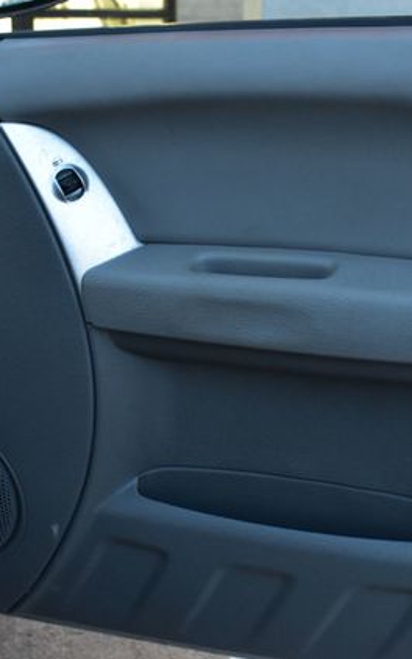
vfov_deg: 39.6
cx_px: 211
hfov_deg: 25.4
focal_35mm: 51
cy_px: 328
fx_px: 916
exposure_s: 1/15
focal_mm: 22
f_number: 5
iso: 1600
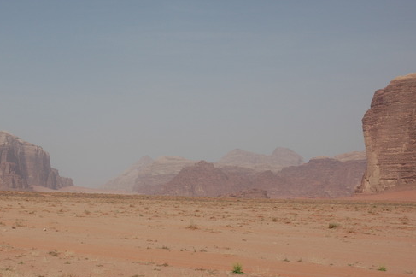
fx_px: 794
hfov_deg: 29.0
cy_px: 177
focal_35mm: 69
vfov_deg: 19.7
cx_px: 118
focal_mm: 31
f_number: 11
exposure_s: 1/500
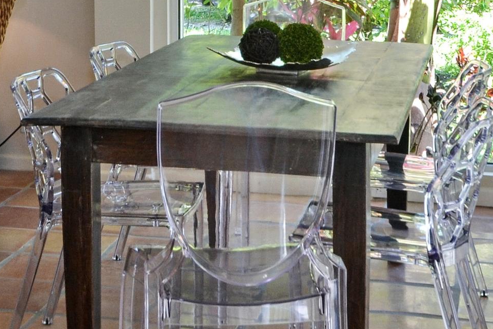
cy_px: -92
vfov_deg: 14.0
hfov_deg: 21.6
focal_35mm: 94
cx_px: 166
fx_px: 1287
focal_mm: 20
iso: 200
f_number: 11
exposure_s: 1/10
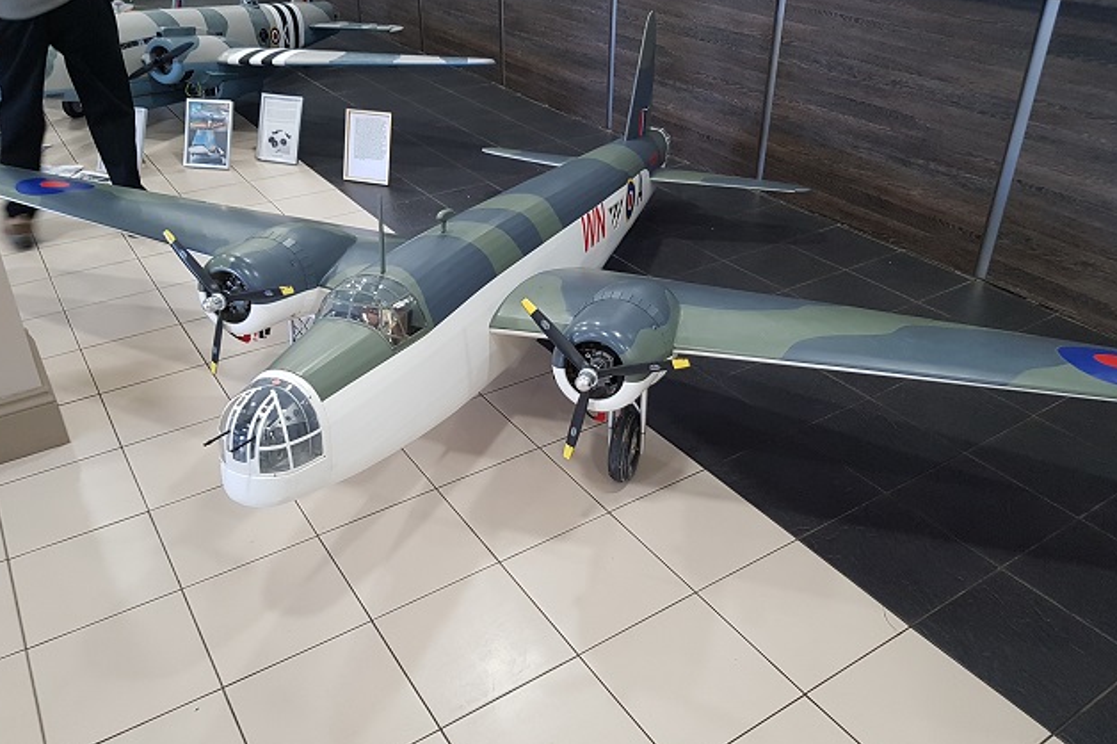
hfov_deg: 65.5
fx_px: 868
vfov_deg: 46.3
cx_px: 551
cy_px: 336
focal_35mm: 28
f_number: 1.7
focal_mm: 4.2
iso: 160
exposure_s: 1/33
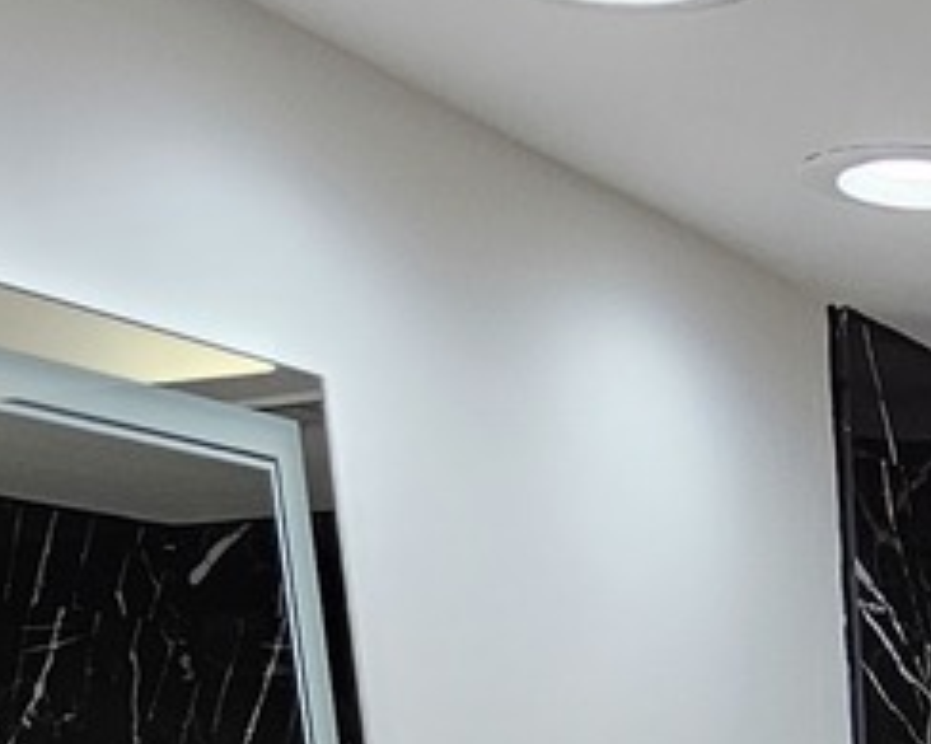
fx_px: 2066
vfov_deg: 16.0
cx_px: 1259
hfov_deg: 22.3
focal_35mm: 75
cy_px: 1484
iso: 80
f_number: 2.2
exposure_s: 1/77
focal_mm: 2.2
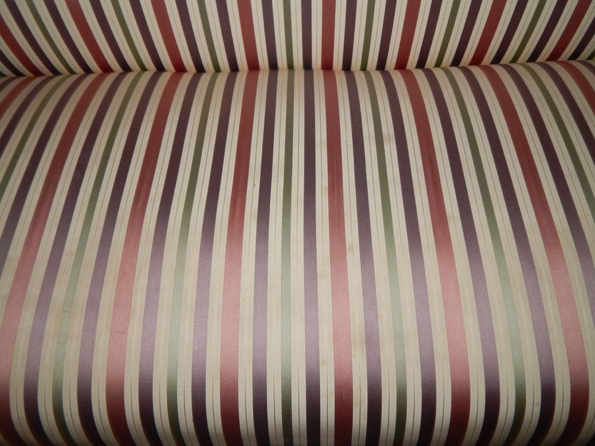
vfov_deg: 54.9
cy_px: 223
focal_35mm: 25
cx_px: 298
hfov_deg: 69.4
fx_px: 430
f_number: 6.1
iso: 200
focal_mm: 4.5
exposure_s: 1/30
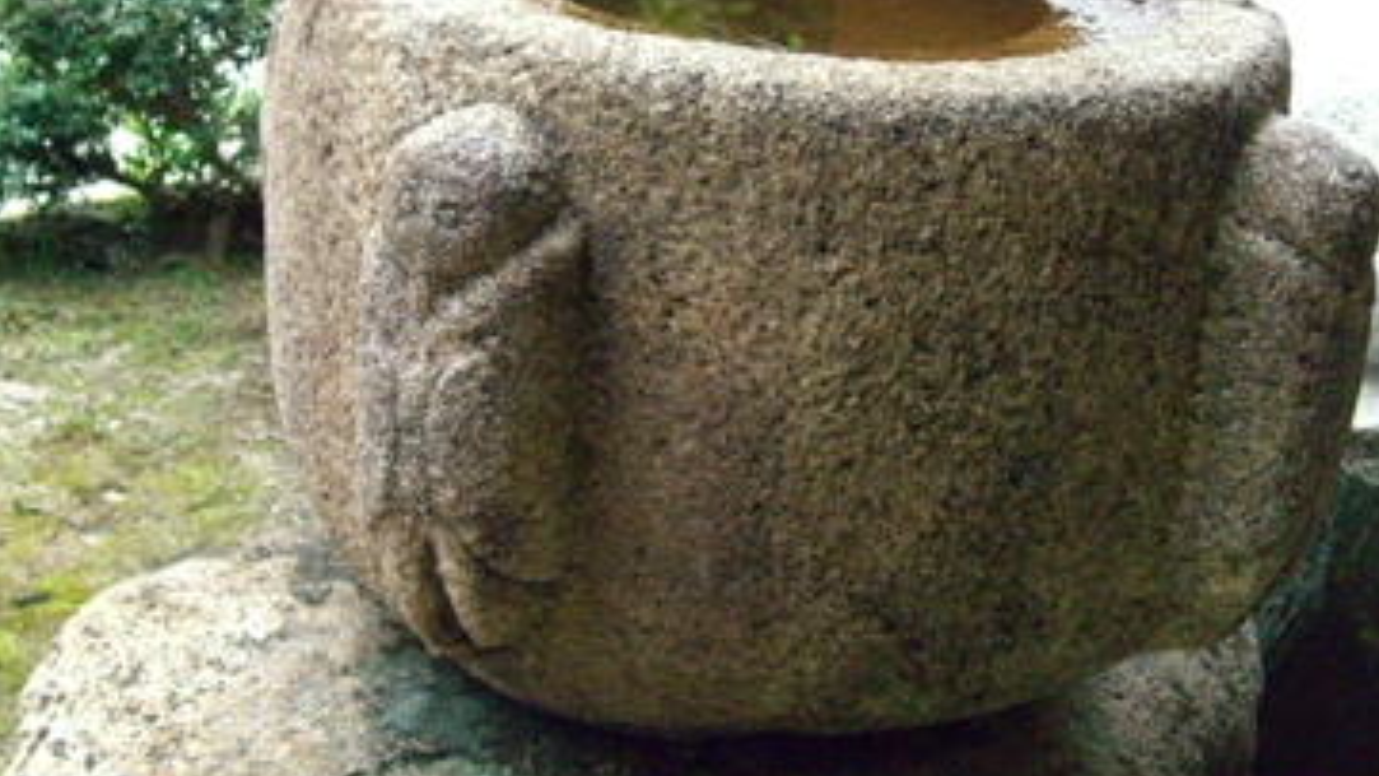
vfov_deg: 19.7
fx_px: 2230
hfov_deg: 34.4
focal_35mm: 61
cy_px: 279
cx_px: 695
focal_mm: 11.5
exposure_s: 1/60
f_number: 3.4
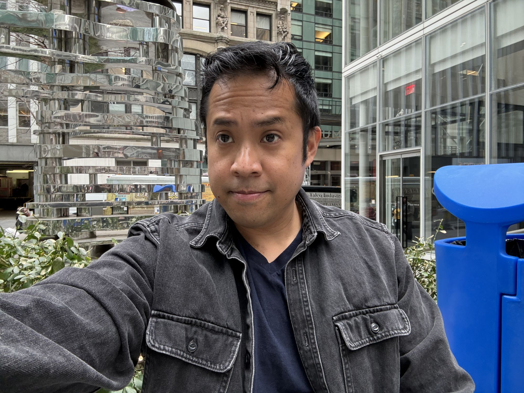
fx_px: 348
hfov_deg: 73.9
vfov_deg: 58.9
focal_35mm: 23
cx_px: 262
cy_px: 196
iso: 80
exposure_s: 1/81
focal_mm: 2.69
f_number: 1.9
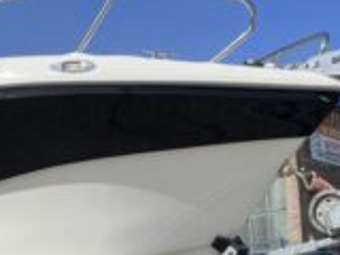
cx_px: 57
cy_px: 212
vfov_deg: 22.2
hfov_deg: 29.0
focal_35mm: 65
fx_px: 638
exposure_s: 1/4831
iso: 32
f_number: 1.6
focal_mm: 4.2
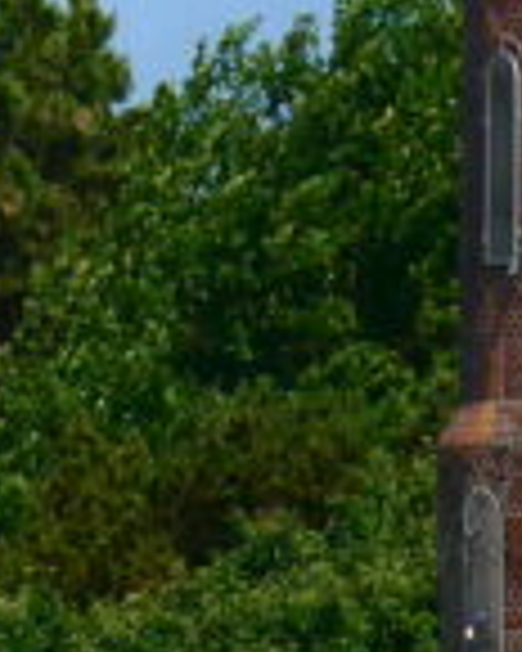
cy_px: -405
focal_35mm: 677
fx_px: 13074
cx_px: 292
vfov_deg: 2.9
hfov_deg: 2.3
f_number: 7.1
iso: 80
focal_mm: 17.5
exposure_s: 1/320
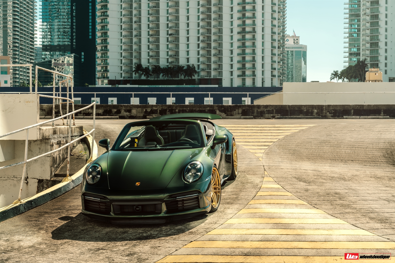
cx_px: 198
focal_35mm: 64
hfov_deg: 31.4
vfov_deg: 21.2
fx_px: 702
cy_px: 132
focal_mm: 64
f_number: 9
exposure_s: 1/200
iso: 100
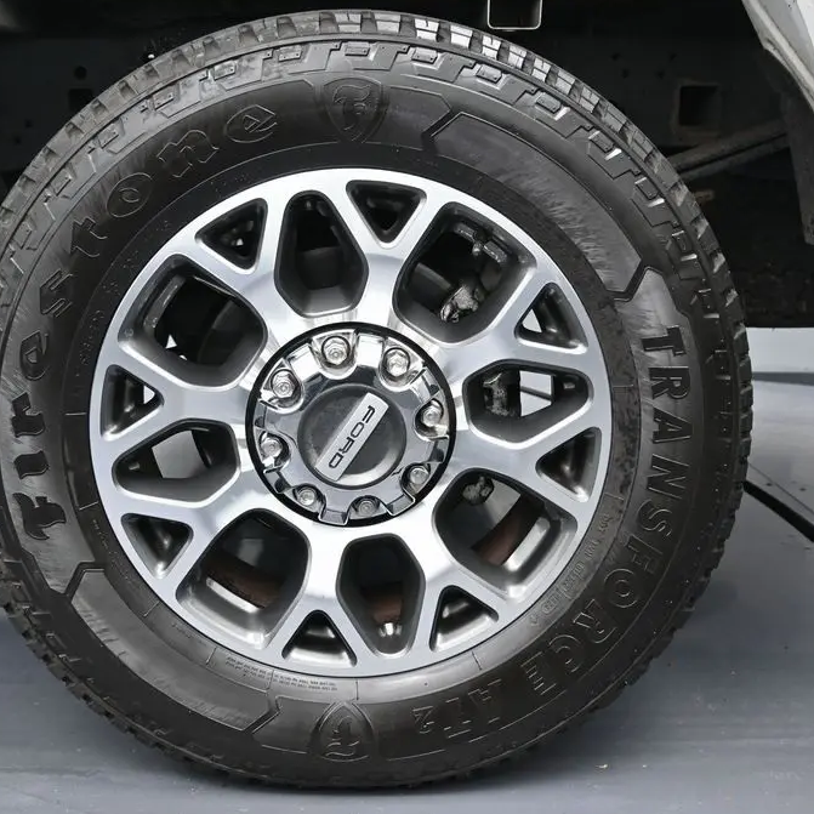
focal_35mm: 49
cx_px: 352
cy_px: 402
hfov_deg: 34.9
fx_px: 1294
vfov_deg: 34.9
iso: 640
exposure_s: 1/125
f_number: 4.2
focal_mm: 25
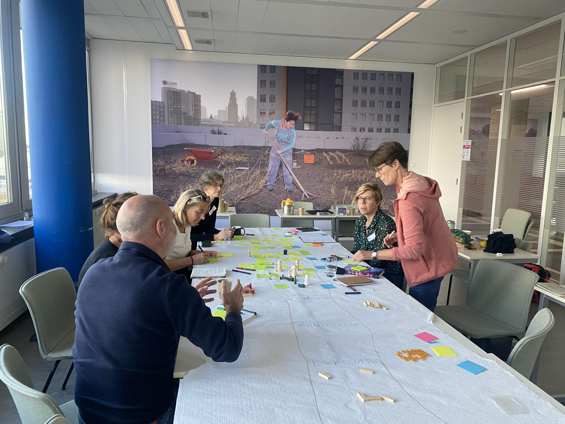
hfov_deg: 67.3
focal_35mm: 26
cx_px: 282
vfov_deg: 53.1
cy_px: 212
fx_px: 424
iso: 125
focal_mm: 4.25
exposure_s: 1/83
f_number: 1.8
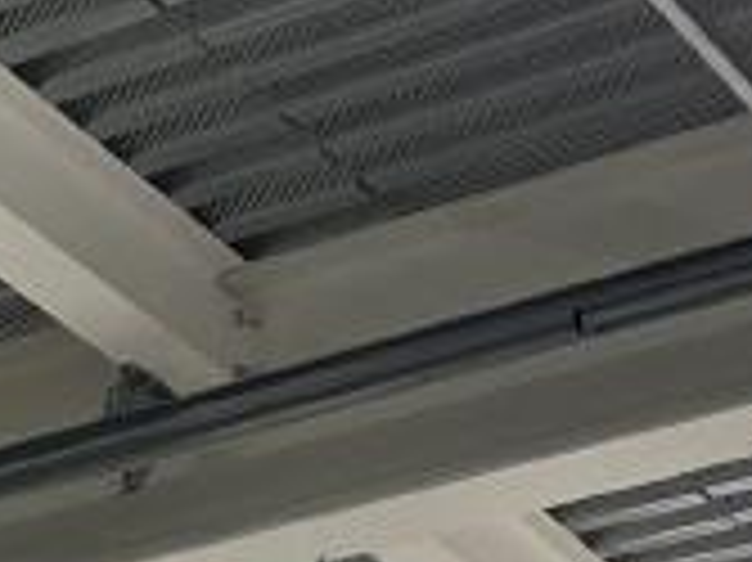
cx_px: -1054
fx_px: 4320
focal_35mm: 199
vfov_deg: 6.6
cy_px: 1825
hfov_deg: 9.0
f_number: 1.6
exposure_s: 1/100
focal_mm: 4.2
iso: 100
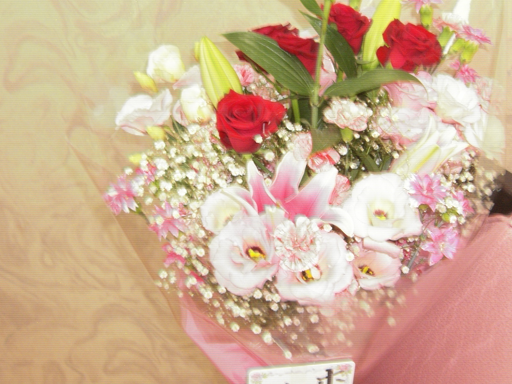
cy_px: 234
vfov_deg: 28.5
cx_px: 332
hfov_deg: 37.2
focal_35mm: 51
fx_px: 754
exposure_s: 1/60
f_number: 2.7
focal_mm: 6.2
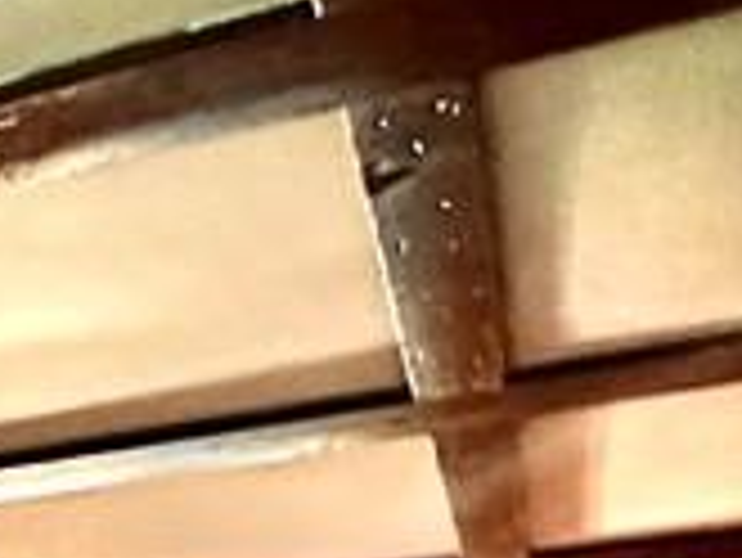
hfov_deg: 15.1
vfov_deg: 14.7
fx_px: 1866
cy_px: 1026
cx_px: -967
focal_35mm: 87
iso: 1250
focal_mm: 2.22
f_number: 2.2
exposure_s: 1/60
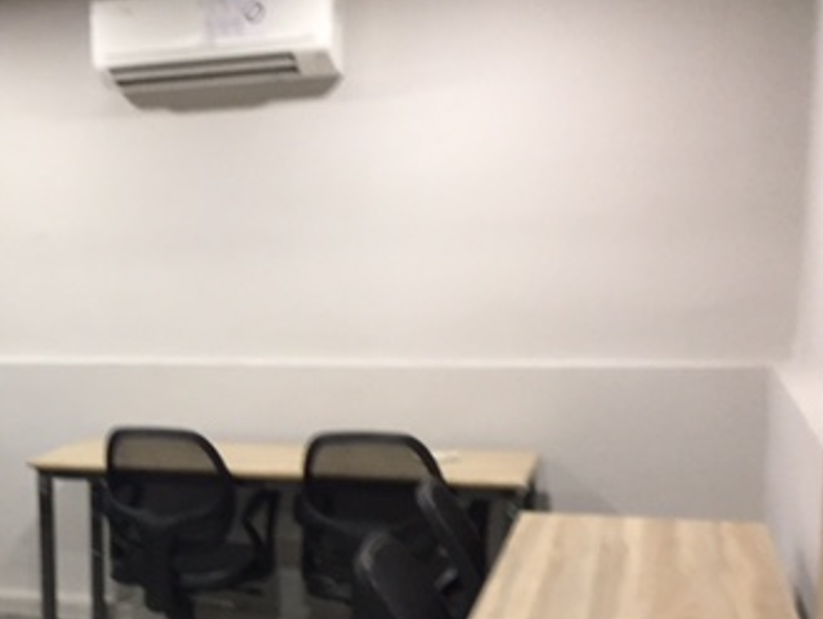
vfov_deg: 25.9
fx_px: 1333
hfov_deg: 32.6
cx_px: 80
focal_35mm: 56
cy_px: 457
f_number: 2.2
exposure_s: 1/25
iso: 250
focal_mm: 4.15
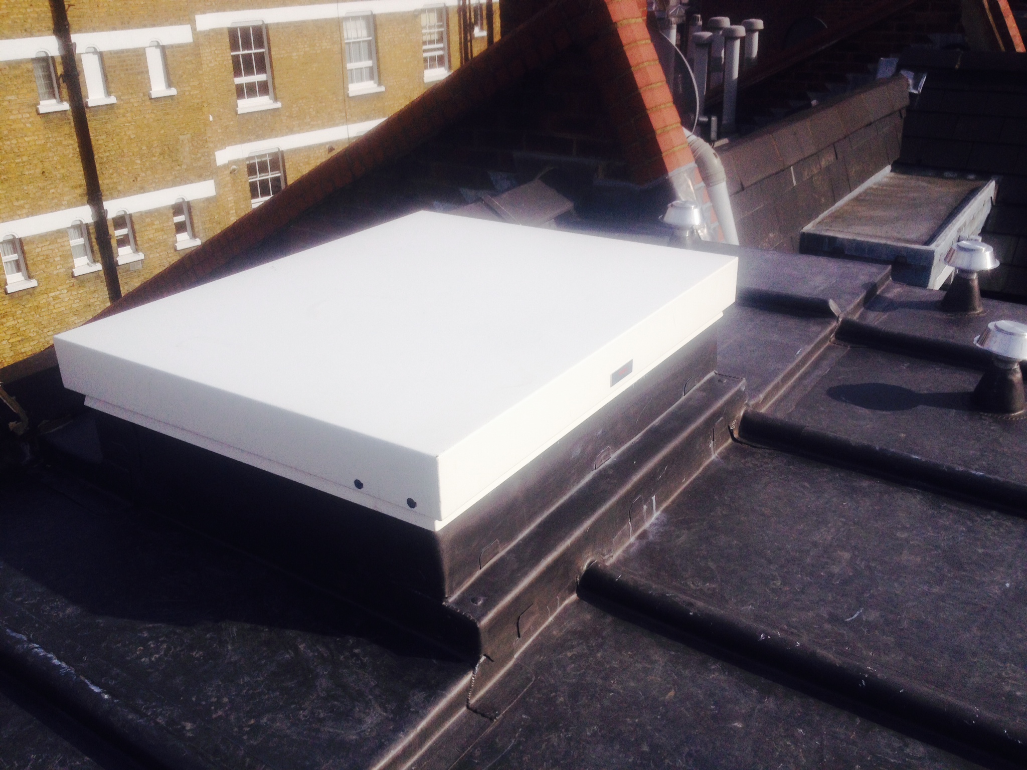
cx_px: 514
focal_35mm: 35
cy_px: 385
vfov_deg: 40.7
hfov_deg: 52.6
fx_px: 1038
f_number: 2.4
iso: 50
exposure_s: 1/2762
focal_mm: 4.28
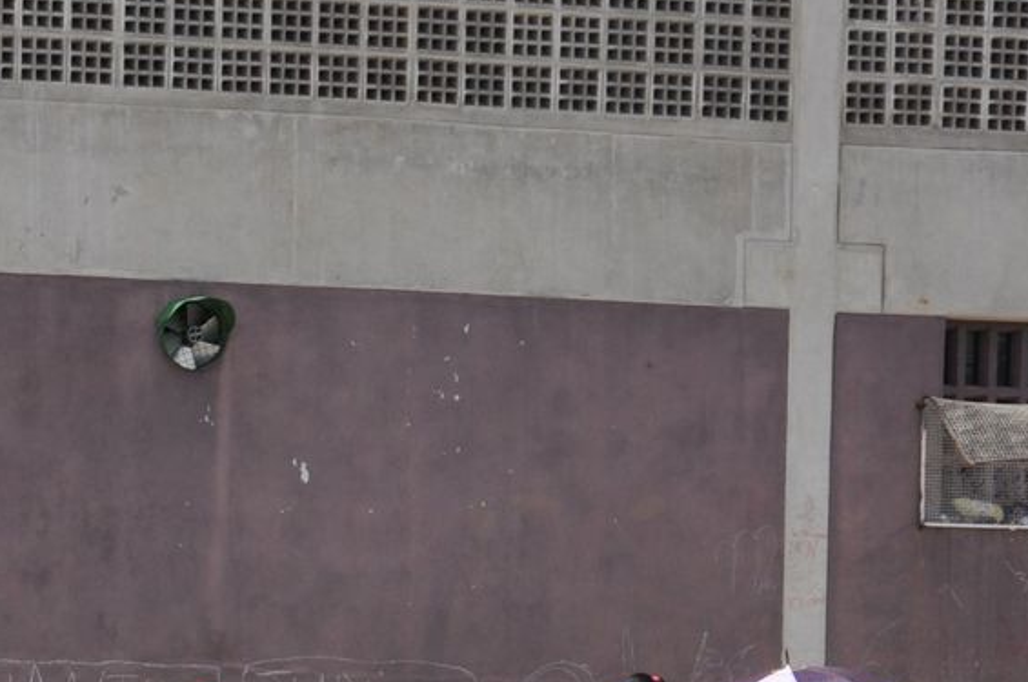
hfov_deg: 13.8
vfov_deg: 9.8
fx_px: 3935
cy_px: 717
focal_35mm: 138
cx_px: -604
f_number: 13
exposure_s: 1/160
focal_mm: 26
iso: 200
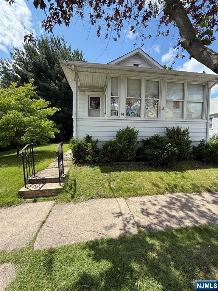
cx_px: 109
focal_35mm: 14
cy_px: 146
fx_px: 118
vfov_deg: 102.1
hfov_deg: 85.7
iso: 50
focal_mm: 2.22
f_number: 2.2
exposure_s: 1/928
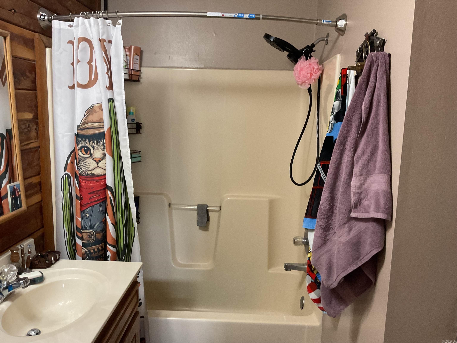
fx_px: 383
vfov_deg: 48.2
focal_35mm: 29
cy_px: 172
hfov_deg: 61.7
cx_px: 228
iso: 200
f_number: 1.8
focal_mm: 3
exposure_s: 1/60
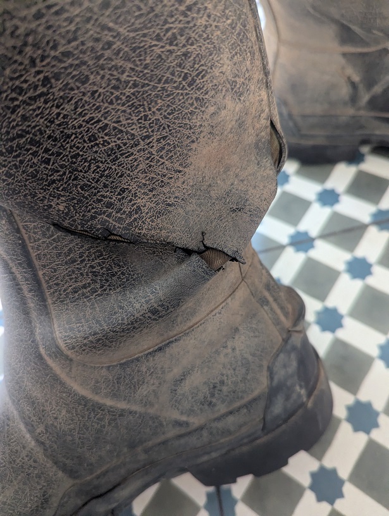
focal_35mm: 24
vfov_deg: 71.5
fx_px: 358
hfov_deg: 57.0
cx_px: 194
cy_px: 258
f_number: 1.85
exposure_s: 1/92.1
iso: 1377
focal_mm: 6.81
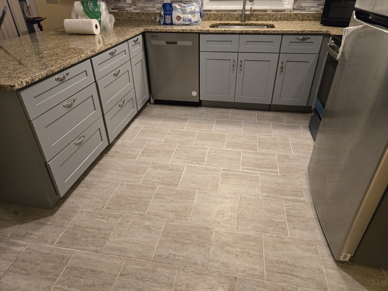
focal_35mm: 23
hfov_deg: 73.9
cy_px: 146
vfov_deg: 58.9
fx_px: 258
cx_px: 194
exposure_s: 1/120
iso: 1000
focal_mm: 5.4
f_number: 1.8
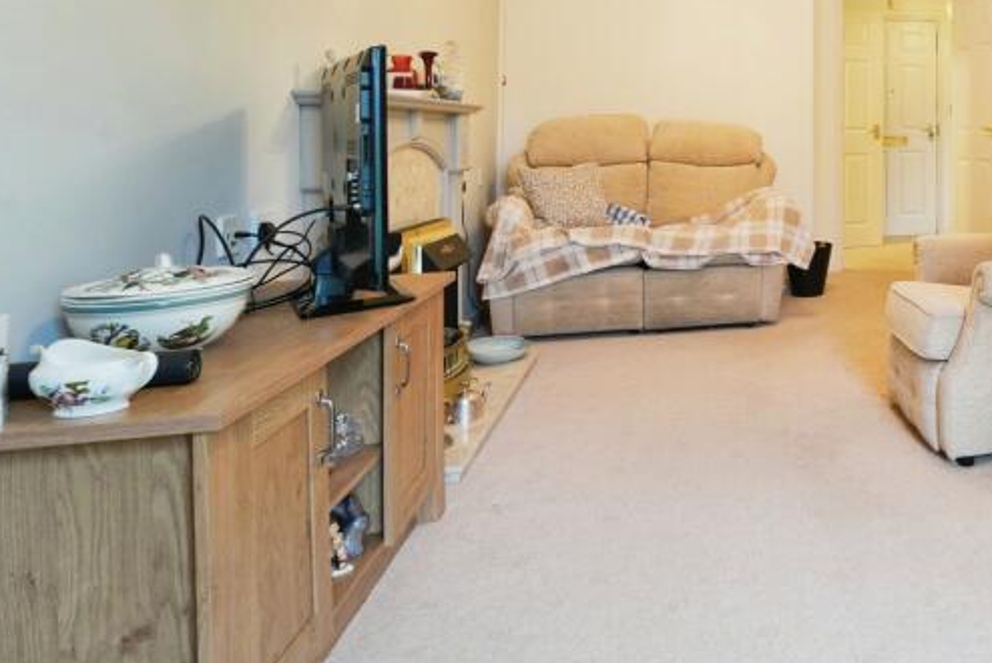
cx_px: 974
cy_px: 99
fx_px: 800
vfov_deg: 42.3
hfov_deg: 51.9
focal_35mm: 29
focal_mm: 14
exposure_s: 1
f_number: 9
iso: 160
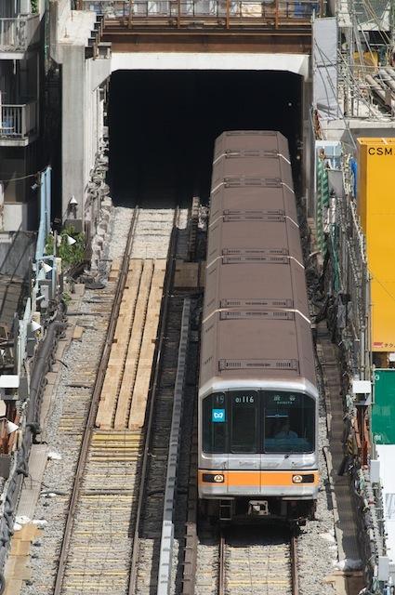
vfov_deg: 4.9
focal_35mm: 420
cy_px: 298
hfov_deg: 3.3
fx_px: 6931
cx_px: 198
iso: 200
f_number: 8
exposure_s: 1/500
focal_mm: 420
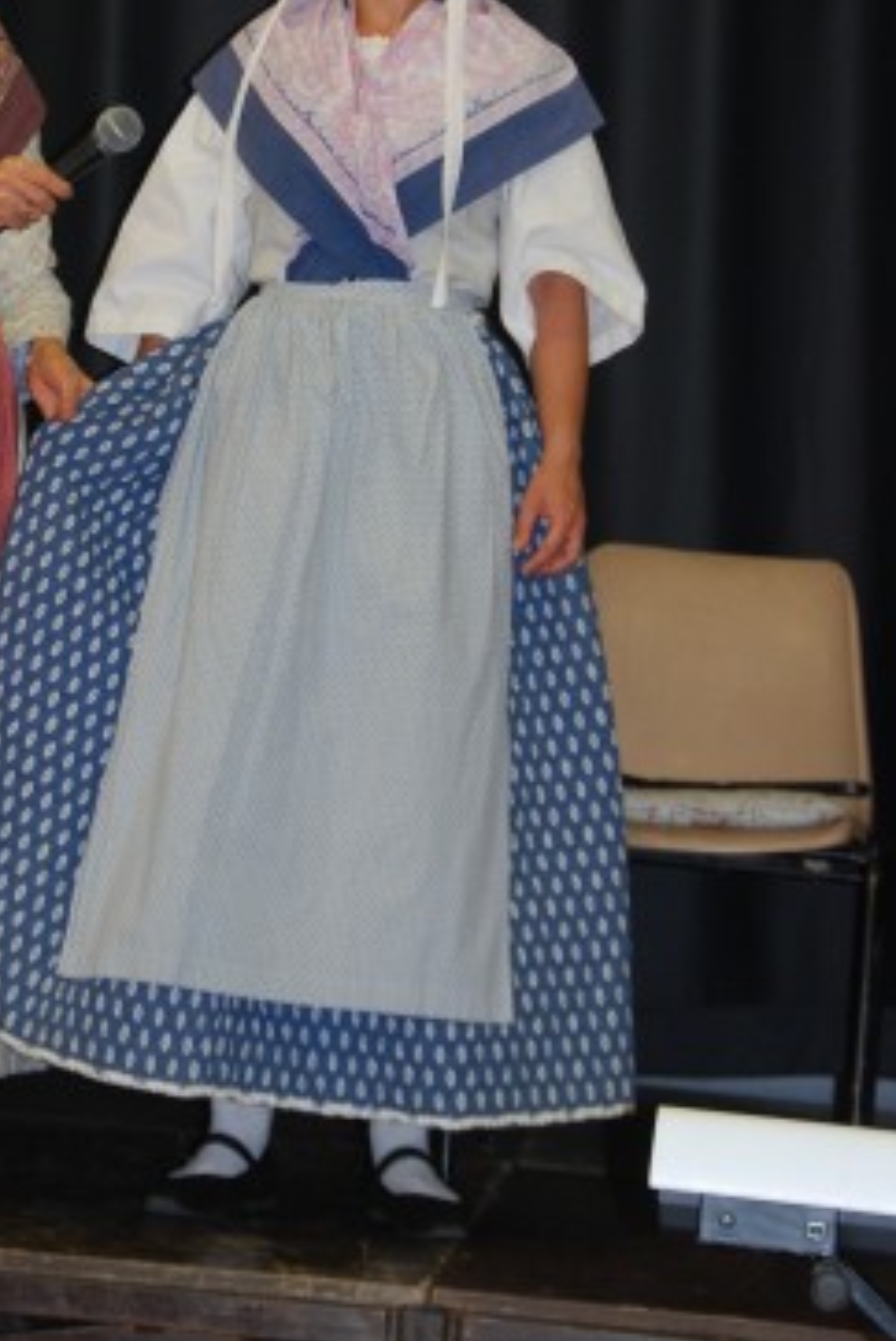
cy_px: 252
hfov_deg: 10.0
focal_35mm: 137
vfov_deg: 14.9
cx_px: 178
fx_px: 5098
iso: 400
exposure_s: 1/60
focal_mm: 55
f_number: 4.8
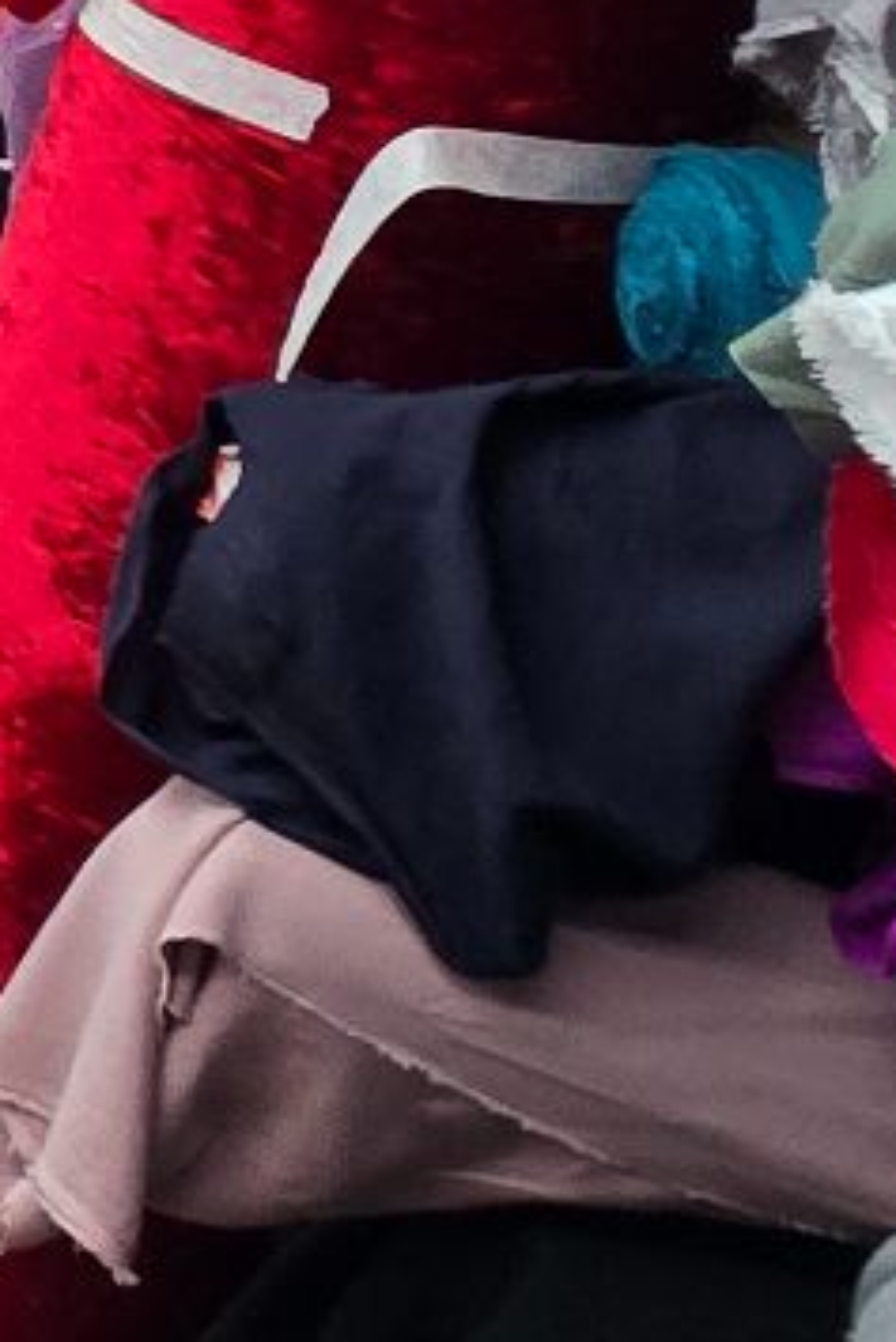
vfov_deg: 22.7
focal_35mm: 78
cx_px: -2374
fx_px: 2909
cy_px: -469
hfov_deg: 9.1
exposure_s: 1/50
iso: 64
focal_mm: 2.2
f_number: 2.2
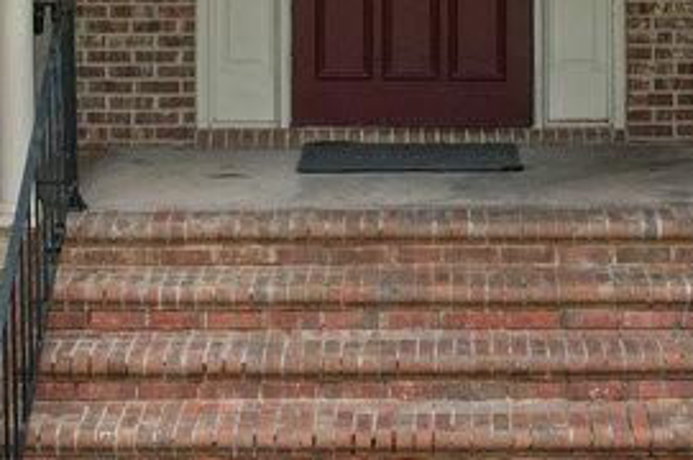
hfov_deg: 19.6
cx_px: 404
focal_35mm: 104
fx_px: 2000
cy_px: -101
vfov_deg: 12.8
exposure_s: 1/60
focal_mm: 8.38
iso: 120
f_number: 2.8
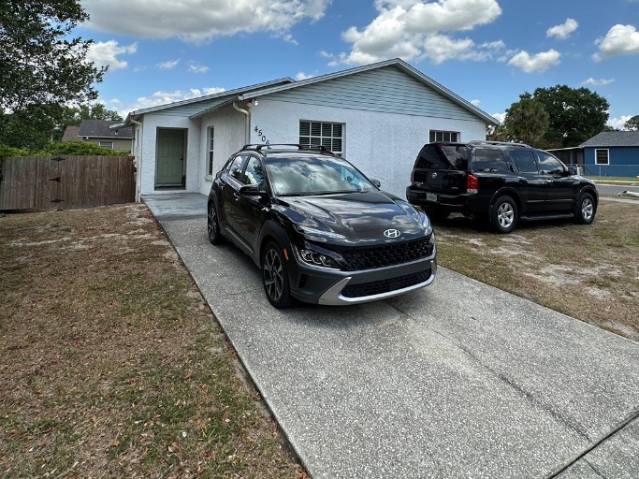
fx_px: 388
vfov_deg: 60.9
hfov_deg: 79.0
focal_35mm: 21
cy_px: 137
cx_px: 329
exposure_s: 1/2398
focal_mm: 2.22
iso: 50
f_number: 2.2
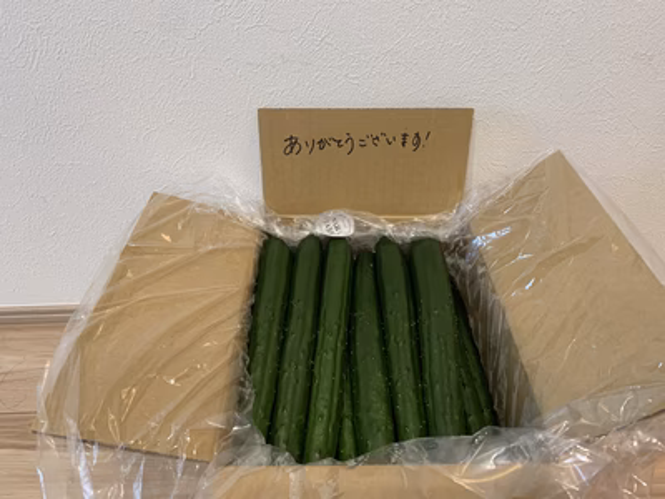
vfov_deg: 53.1
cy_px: 250
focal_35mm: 26
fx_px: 499
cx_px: 332
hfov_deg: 67.3
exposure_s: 1/50
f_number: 1.8
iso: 125
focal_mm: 4.25
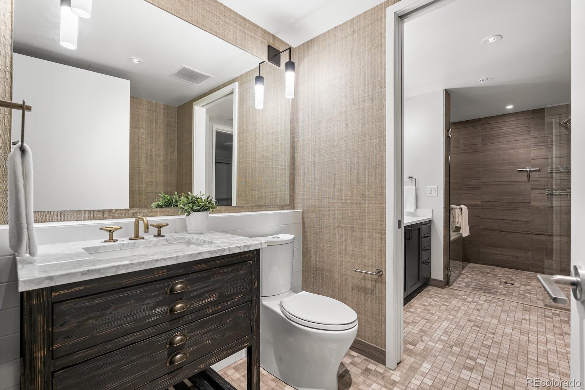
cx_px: 292
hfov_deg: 96.7
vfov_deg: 73.8
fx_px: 260
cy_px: 195
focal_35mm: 16
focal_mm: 16
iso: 125
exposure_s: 1/5
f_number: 8
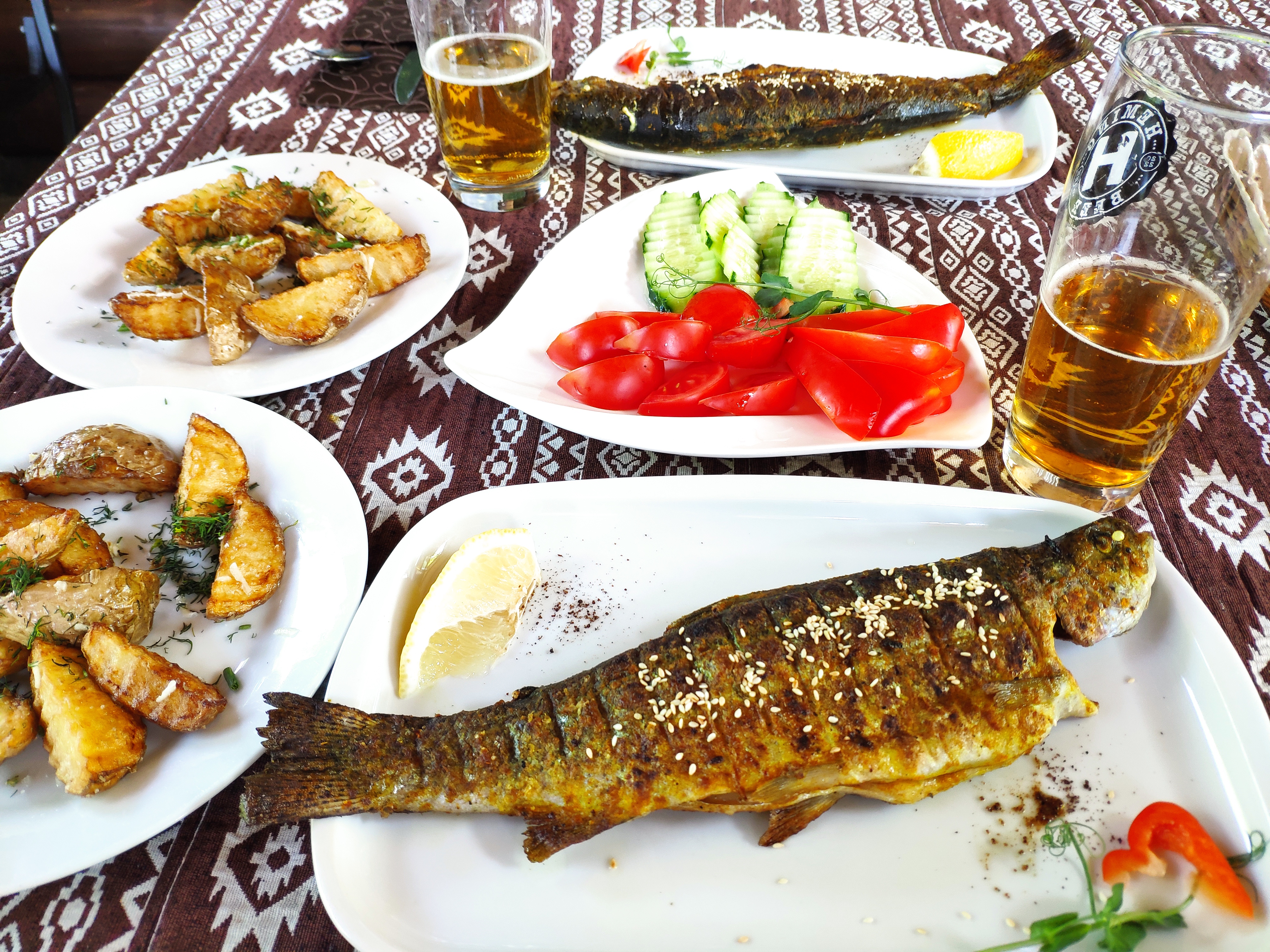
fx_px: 770
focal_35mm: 21
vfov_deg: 63.4
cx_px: 635
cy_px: 476
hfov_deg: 79.0
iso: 328
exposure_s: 1/100
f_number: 1.8
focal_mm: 4.22
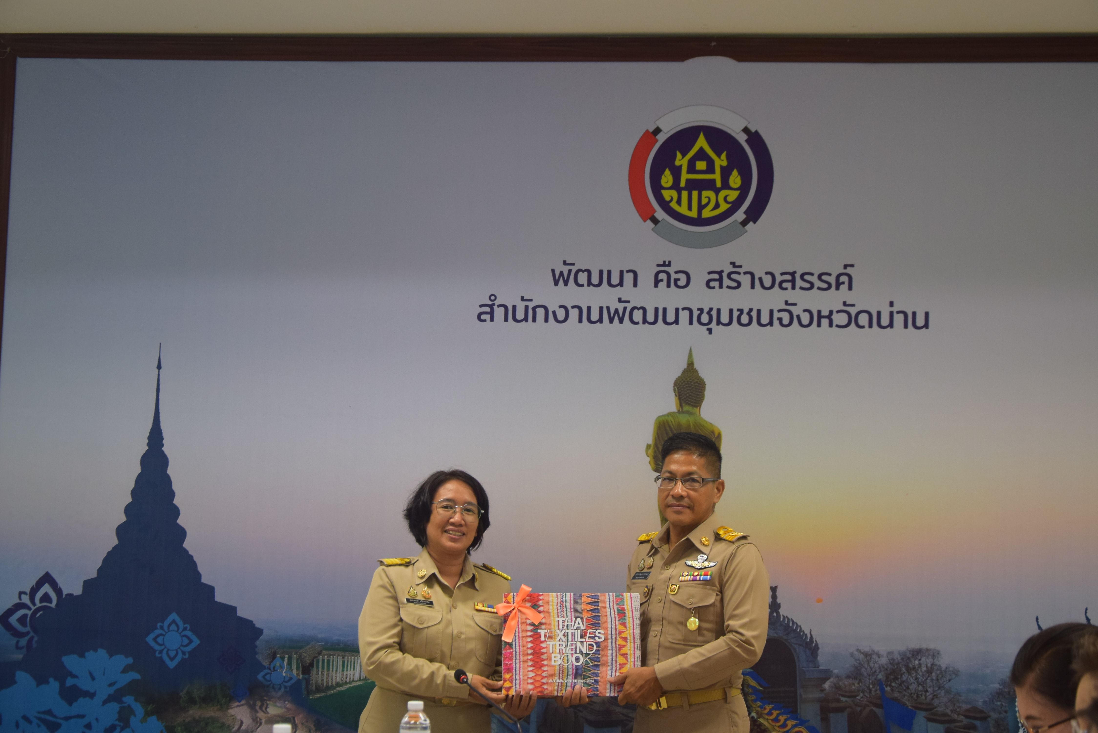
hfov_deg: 31.9
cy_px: 366
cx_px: 549
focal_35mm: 63
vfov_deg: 21.6
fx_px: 1922
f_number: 4.8
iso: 1000
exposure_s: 1/80
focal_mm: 42
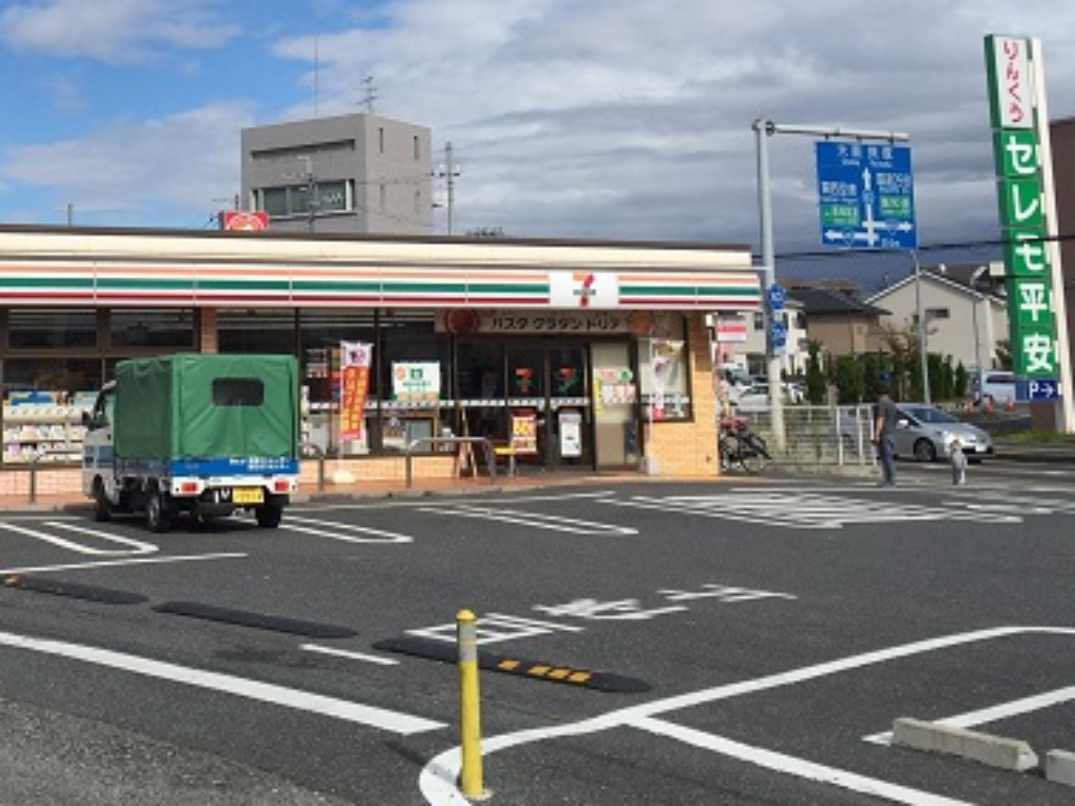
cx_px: 228
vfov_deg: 28.6
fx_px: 1552
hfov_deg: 37.0
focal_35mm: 50
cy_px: 187
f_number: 2.2
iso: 32
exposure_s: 1/3300
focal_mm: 4.15
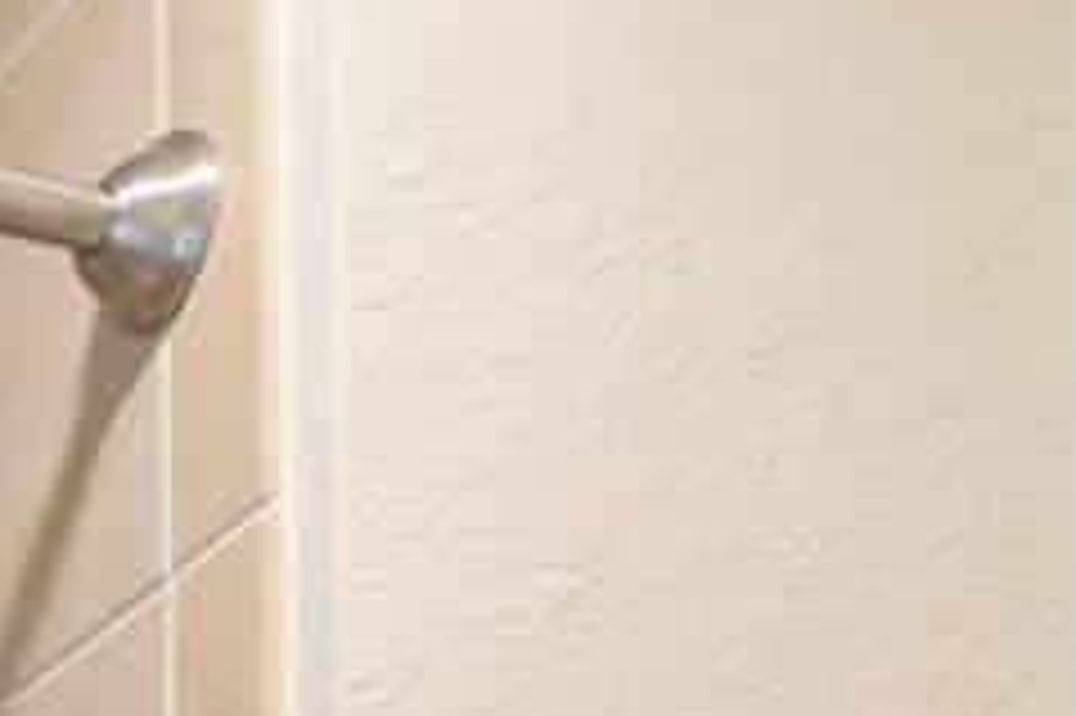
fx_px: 3296
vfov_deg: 9.3
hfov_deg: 11.9
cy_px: 2279
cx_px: -1954
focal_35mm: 110
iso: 100
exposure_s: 1.3
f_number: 8
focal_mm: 11
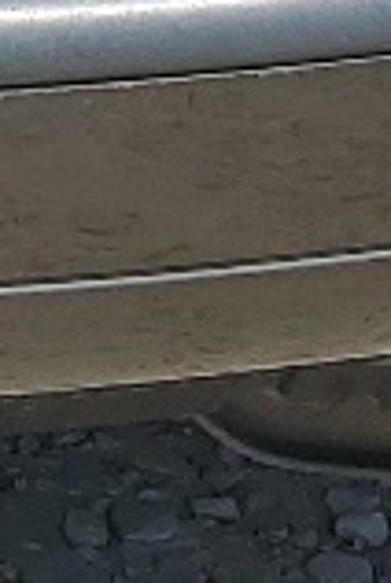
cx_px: -609
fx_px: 4428
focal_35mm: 273
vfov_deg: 7.1
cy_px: -815
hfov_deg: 4.9
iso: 50
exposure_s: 1/3333
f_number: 1.5
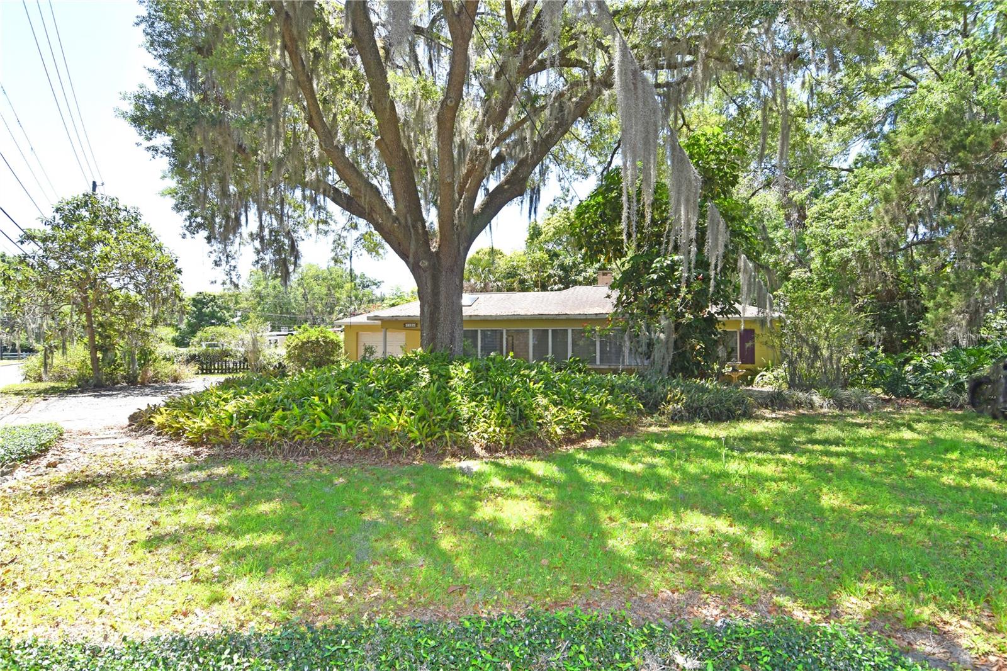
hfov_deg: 90.0
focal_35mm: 18
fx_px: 503
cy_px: 336
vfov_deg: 67.4
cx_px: 504
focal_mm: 12
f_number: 6.3
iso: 100
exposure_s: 1/160
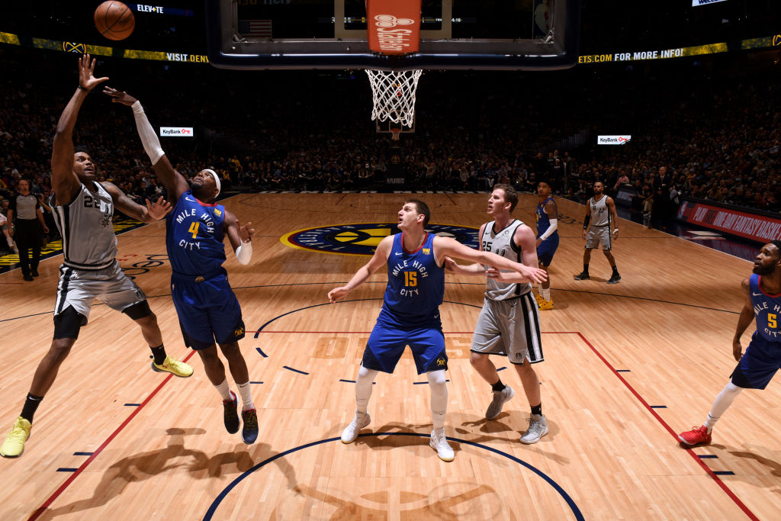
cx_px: 390
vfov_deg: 46.4
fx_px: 607
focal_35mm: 28
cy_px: 260
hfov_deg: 65.5
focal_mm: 28
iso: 320
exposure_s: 1/250
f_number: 8
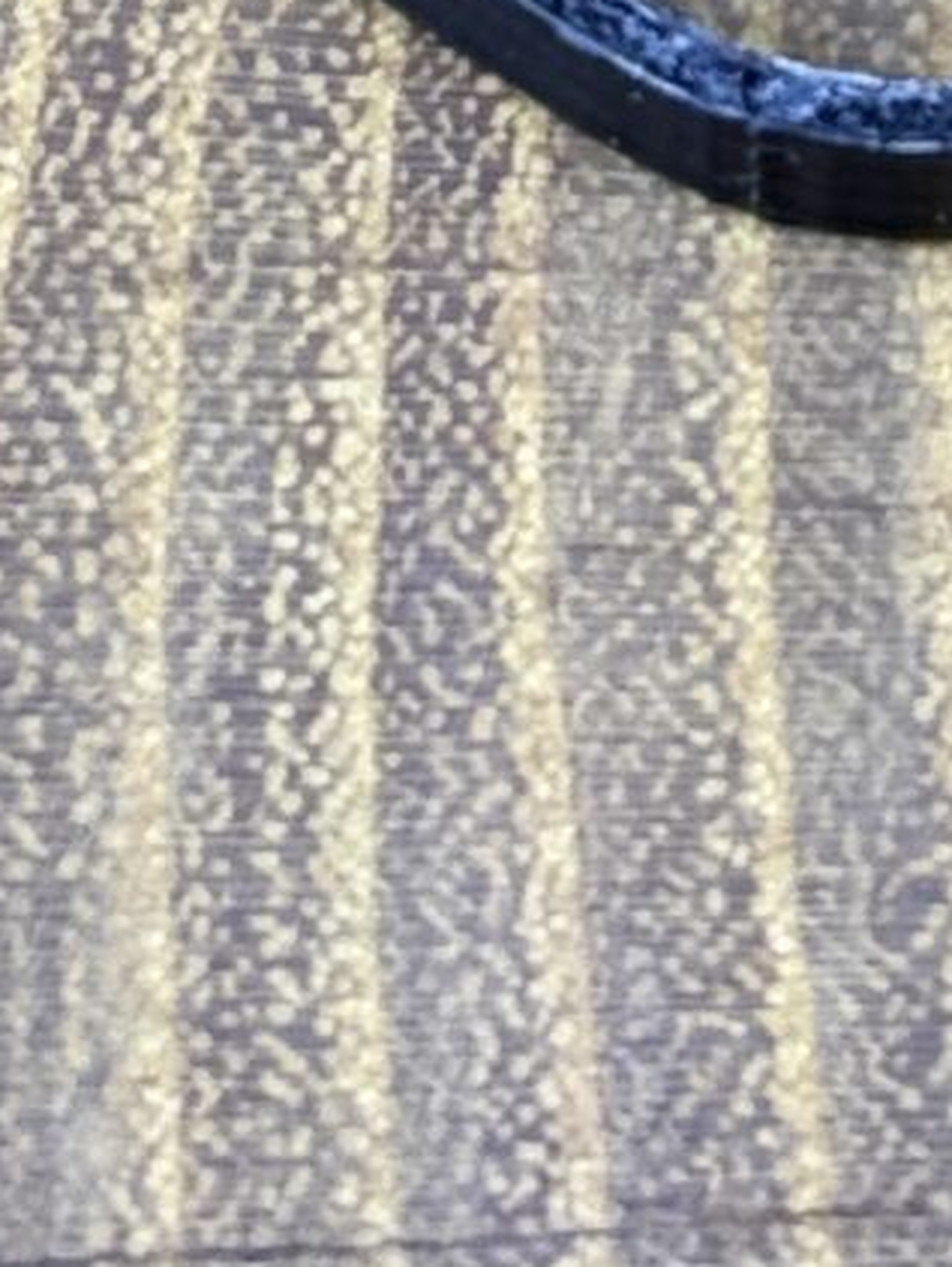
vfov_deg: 6.5
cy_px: -1750
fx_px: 10660
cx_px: 1463
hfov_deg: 5.1
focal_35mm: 291
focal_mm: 6.76
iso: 64
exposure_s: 1/243
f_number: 1.78
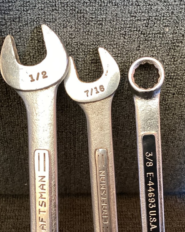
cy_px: 153
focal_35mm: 55
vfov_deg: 33.9
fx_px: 376
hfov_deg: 27.6
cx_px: 78
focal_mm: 3.3
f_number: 2.4
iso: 320
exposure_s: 1/40
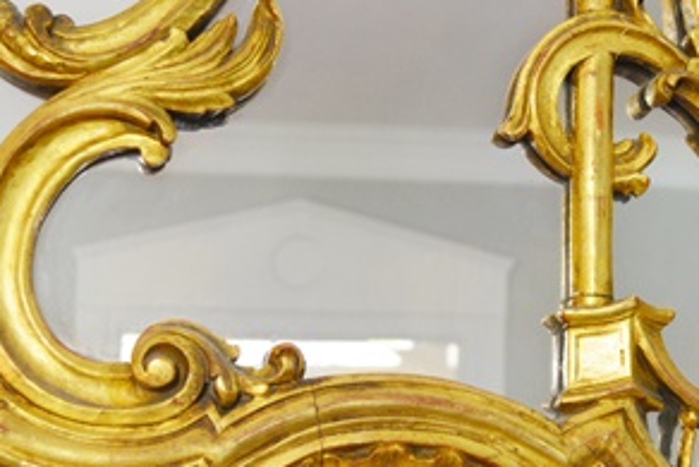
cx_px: 428
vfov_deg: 18.4
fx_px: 1437
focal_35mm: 74
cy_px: 338
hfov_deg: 27.3
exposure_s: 1/60
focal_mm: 24
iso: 800
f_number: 4
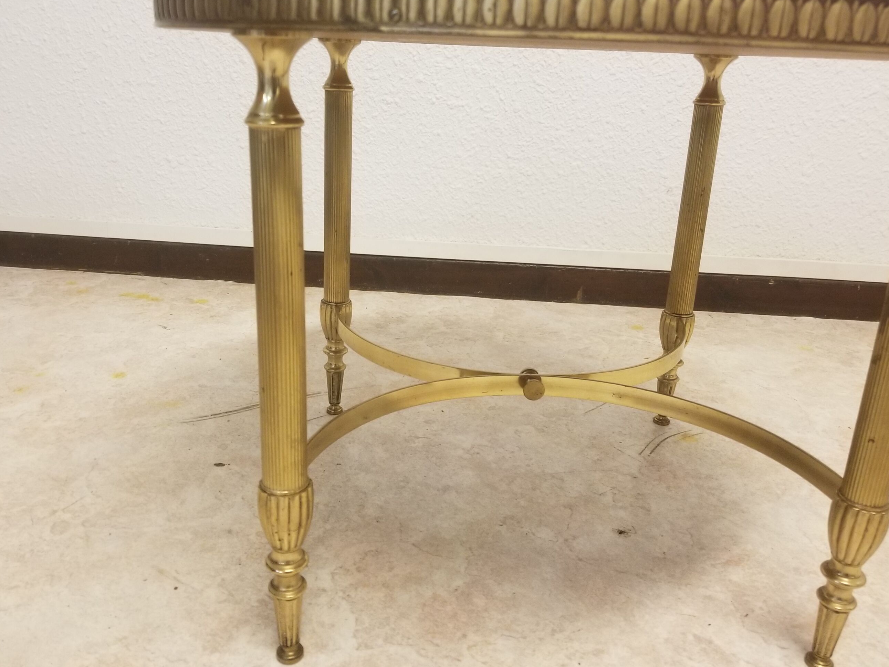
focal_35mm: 29
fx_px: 745
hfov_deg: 61.7
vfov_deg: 48.2
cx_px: 443
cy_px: 324
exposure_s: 1/33
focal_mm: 4.25
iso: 160
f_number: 1.7
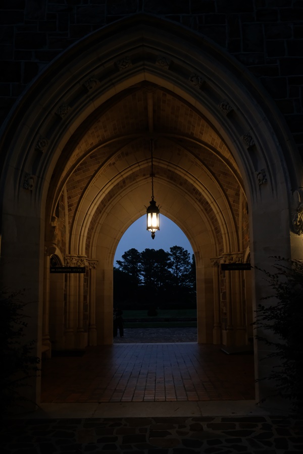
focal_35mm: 38
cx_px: 152
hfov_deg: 35.1
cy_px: 227
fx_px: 480
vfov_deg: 50.7
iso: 3200
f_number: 7.1
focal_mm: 25.4
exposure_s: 1/60
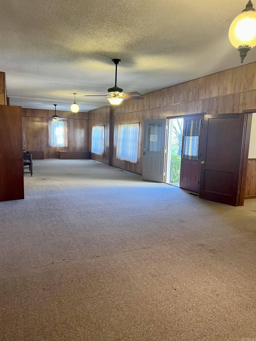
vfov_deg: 67.3
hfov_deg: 53.1
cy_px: 170
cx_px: 128
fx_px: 256
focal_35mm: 26
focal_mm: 5.7
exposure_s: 1/60
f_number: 1.5
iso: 100
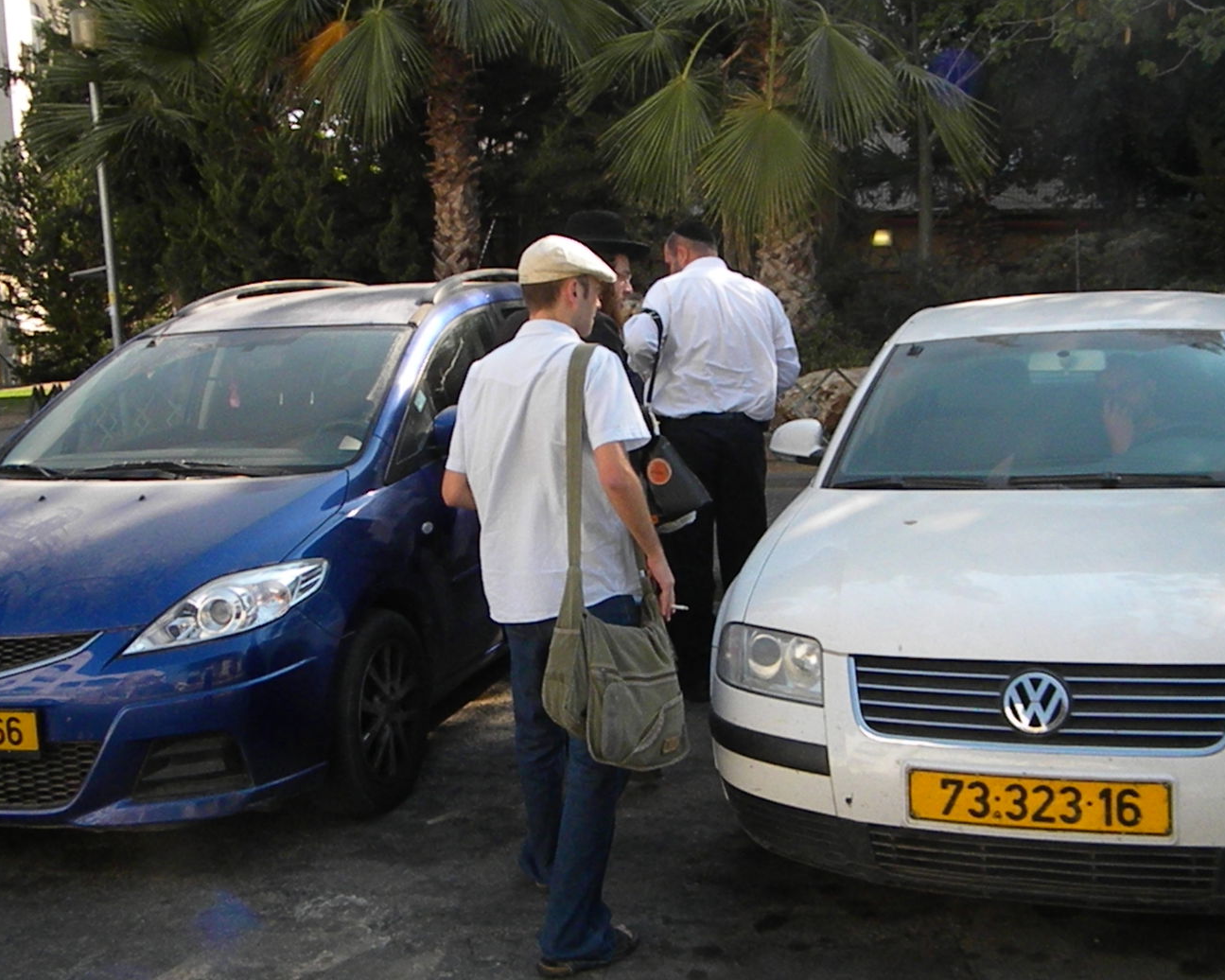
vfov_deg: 39.2
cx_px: 607
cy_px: 485
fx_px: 1378
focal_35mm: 38
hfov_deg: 47.9
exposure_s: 1/774
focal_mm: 6.4
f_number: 7.4
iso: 720
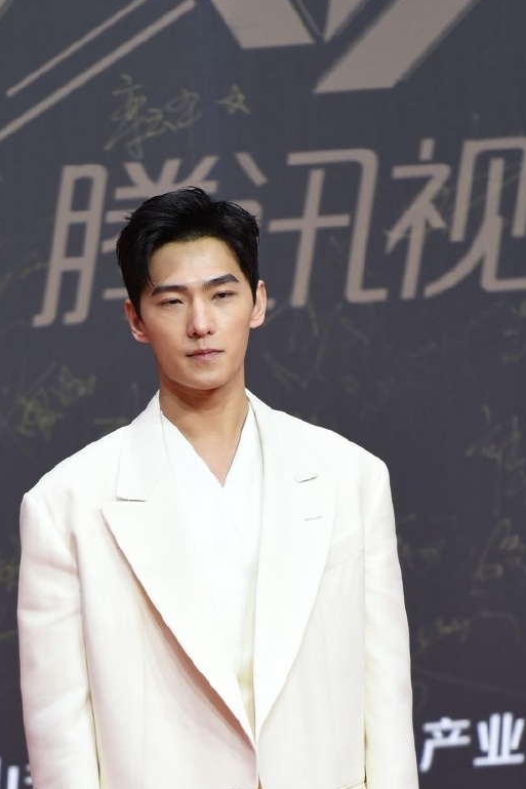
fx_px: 10252
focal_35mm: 468
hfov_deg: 2.9
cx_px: 194
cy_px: 603
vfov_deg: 4.4
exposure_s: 1/200
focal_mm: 200
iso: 800
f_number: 2.8
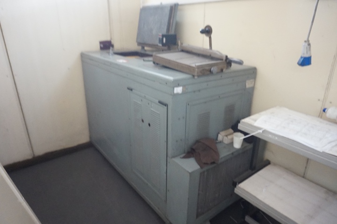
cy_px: 112
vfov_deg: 53.1
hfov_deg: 73.7
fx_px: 225
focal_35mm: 24
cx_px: 168
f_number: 3.5
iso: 3200
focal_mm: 16
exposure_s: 1/15
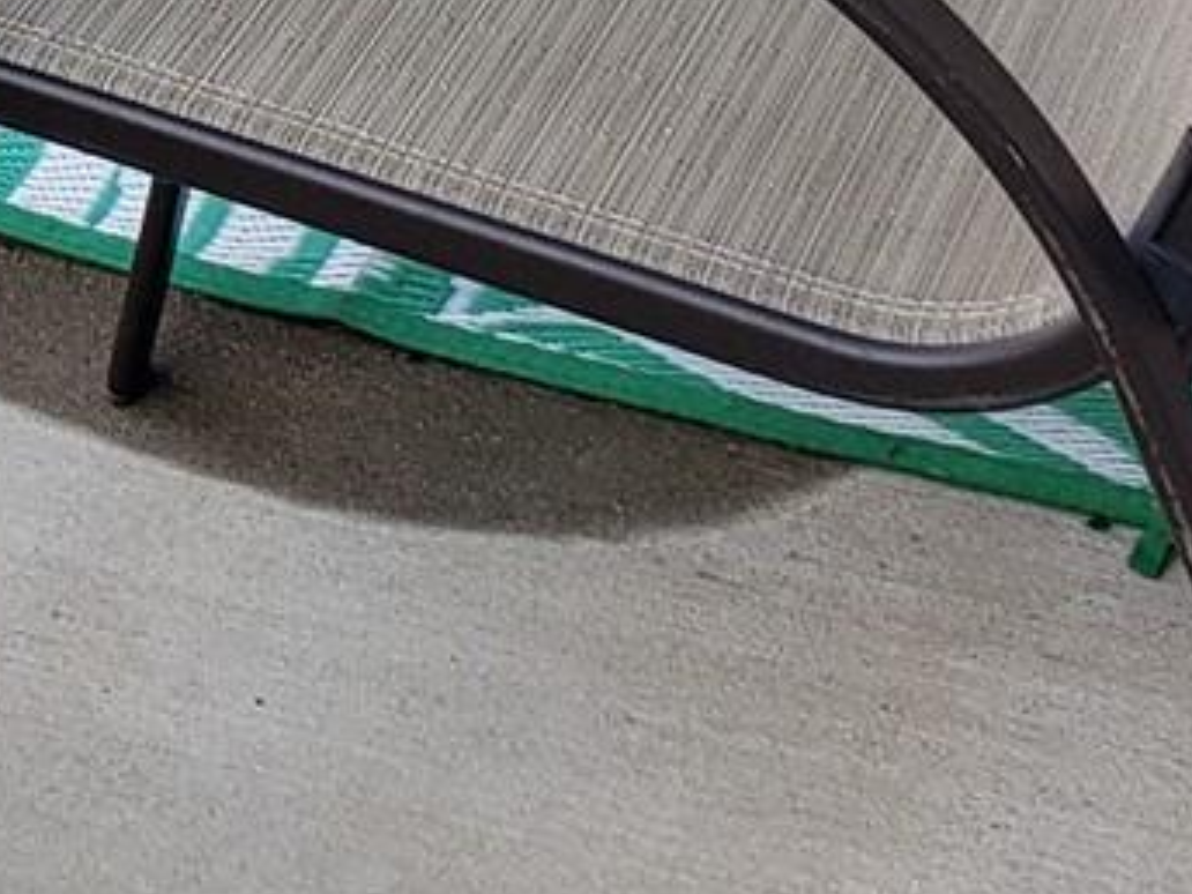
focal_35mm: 155
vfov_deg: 8.8
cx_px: -1102
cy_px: -1199
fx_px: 5337
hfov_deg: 11.6
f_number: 2.4
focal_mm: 4.3
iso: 50
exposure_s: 1/120
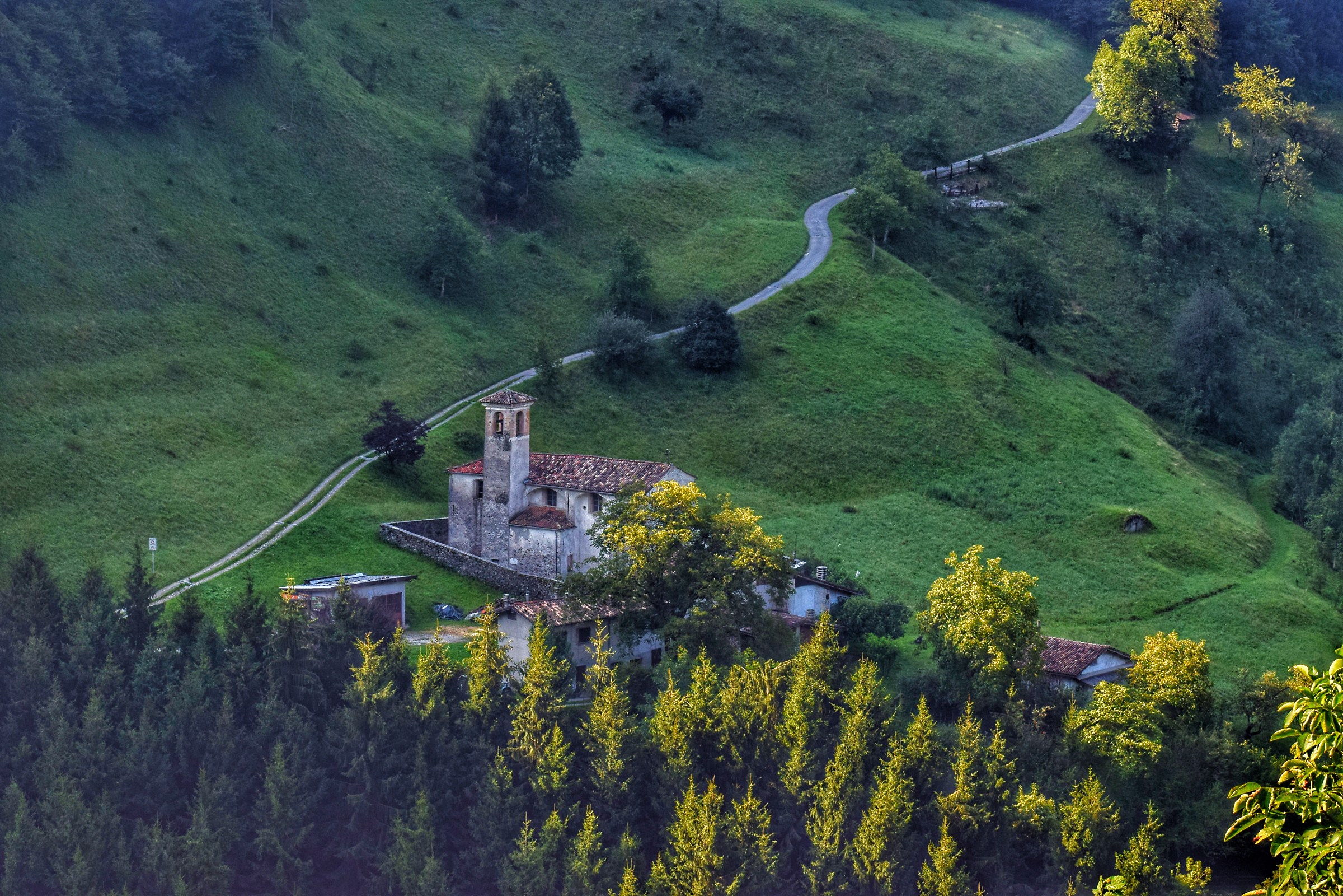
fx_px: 3917
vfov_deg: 13.0
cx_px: 672
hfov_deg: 19.5
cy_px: 448
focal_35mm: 105
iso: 200
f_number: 14
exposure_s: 1/160
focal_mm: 70
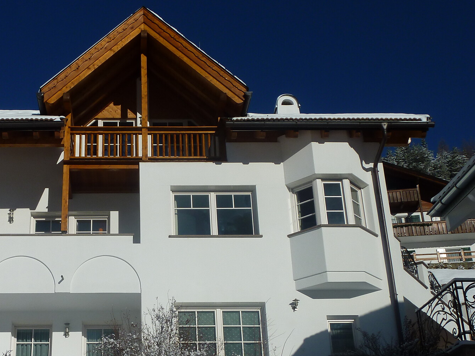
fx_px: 686
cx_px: 142
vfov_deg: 28.9
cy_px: 245
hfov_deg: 37.6
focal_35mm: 50
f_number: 6.3
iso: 80
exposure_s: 1/1000
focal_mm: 5.7
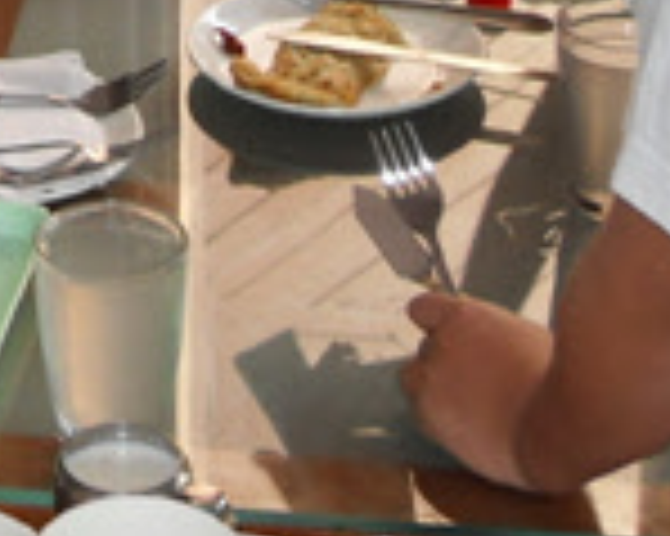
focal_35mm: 147
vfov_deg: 10.1
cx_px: -175
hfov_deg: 12.7
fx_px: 2913
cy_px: -320
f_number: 2.8
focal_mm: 6
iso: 200
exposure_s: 1/45
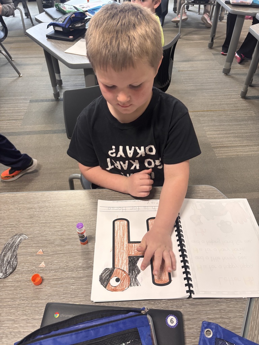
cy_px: 172
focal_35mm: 26
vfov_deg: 67.3
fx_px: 259
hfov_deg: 53.1
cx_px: 130
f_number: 1.6
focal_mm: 5.96
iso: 160
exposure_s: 1/60
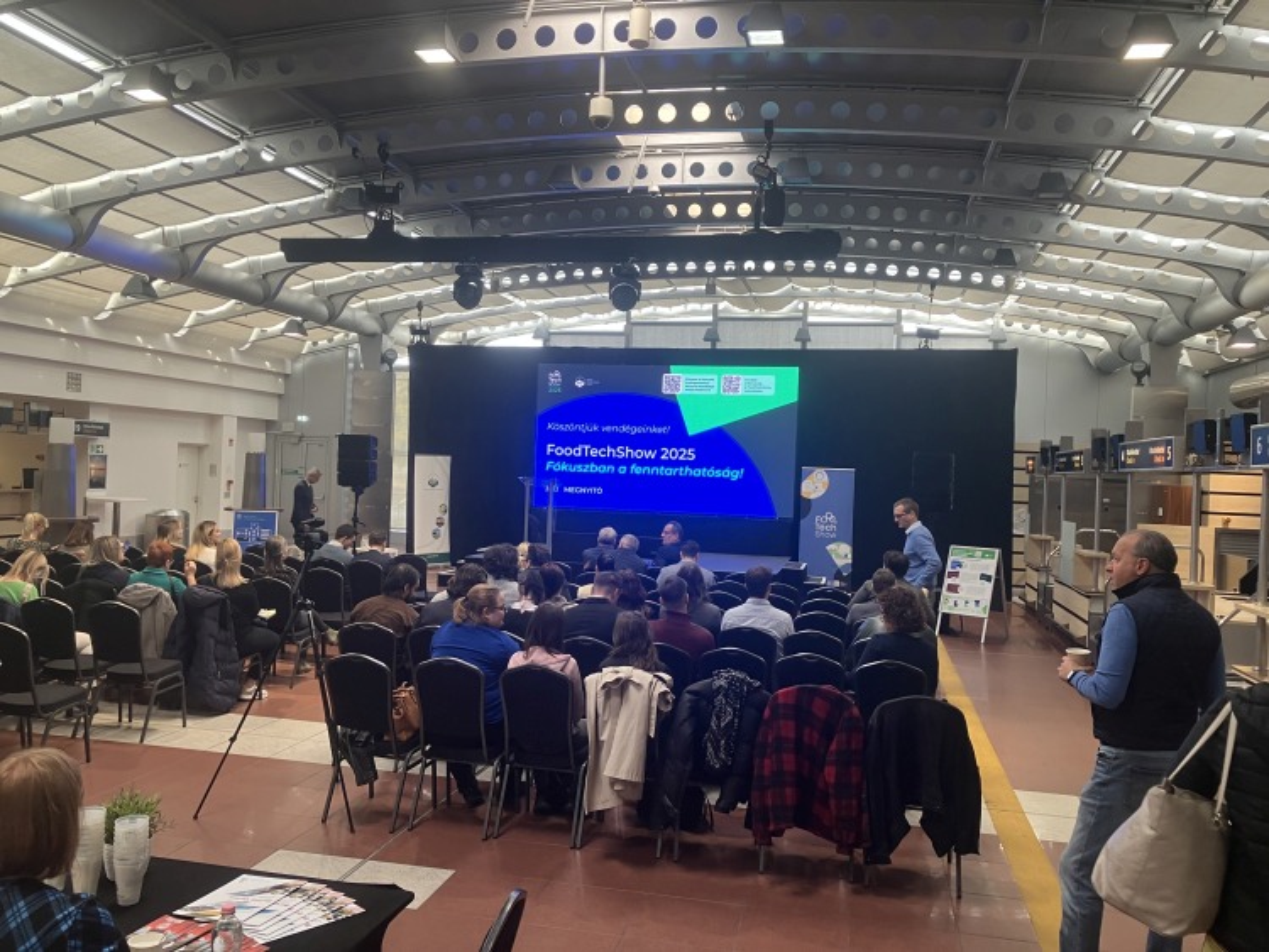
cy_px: 476
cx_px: 634
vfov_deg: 49.8
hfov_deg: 63.4
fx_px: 1027
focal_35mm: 28
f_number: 1.8
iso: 64
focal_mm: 3.99
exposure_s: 1/50
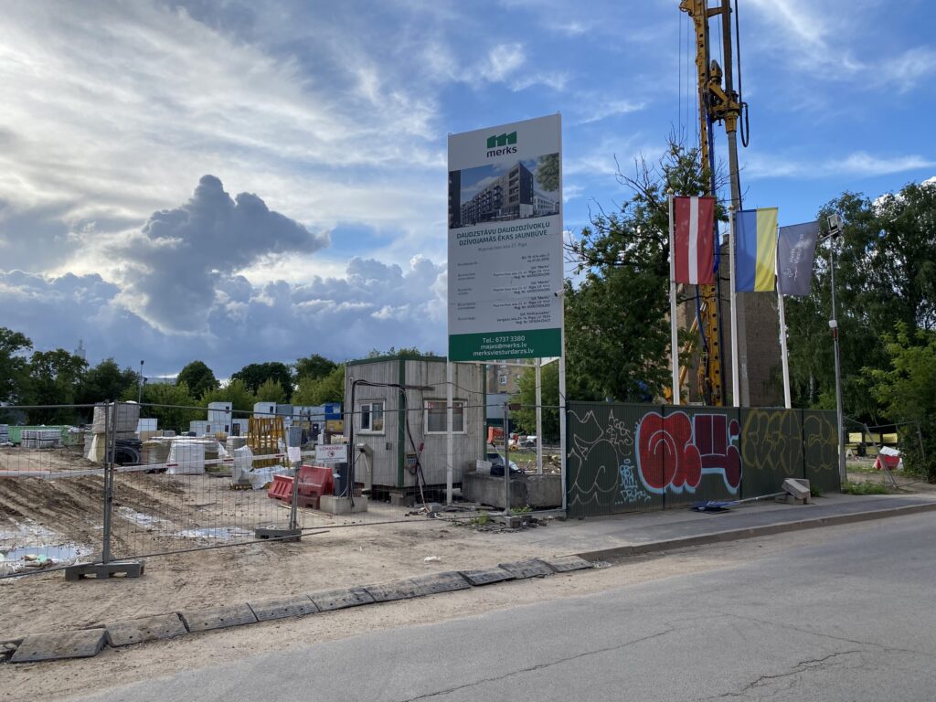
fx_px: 703
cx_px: 468
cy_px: 351
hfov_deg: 67.3
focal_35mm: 26
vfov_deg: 53.1
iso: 32
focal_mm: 4.25
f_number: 1.8
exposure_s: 1/2222
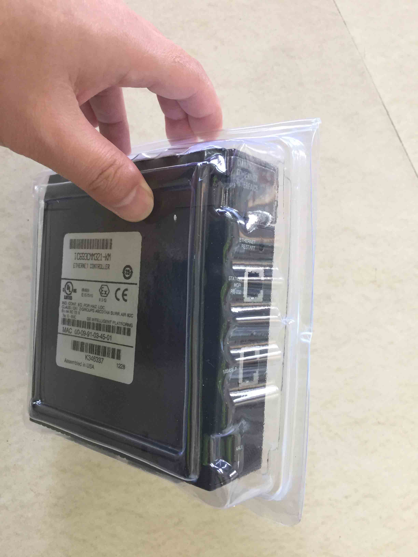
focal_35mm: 29
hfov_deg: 48.2
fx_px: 467
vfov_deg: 61.7
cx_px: 209
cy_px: 278
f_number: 2.2
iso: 160
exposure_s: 1/33
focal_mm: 4.15
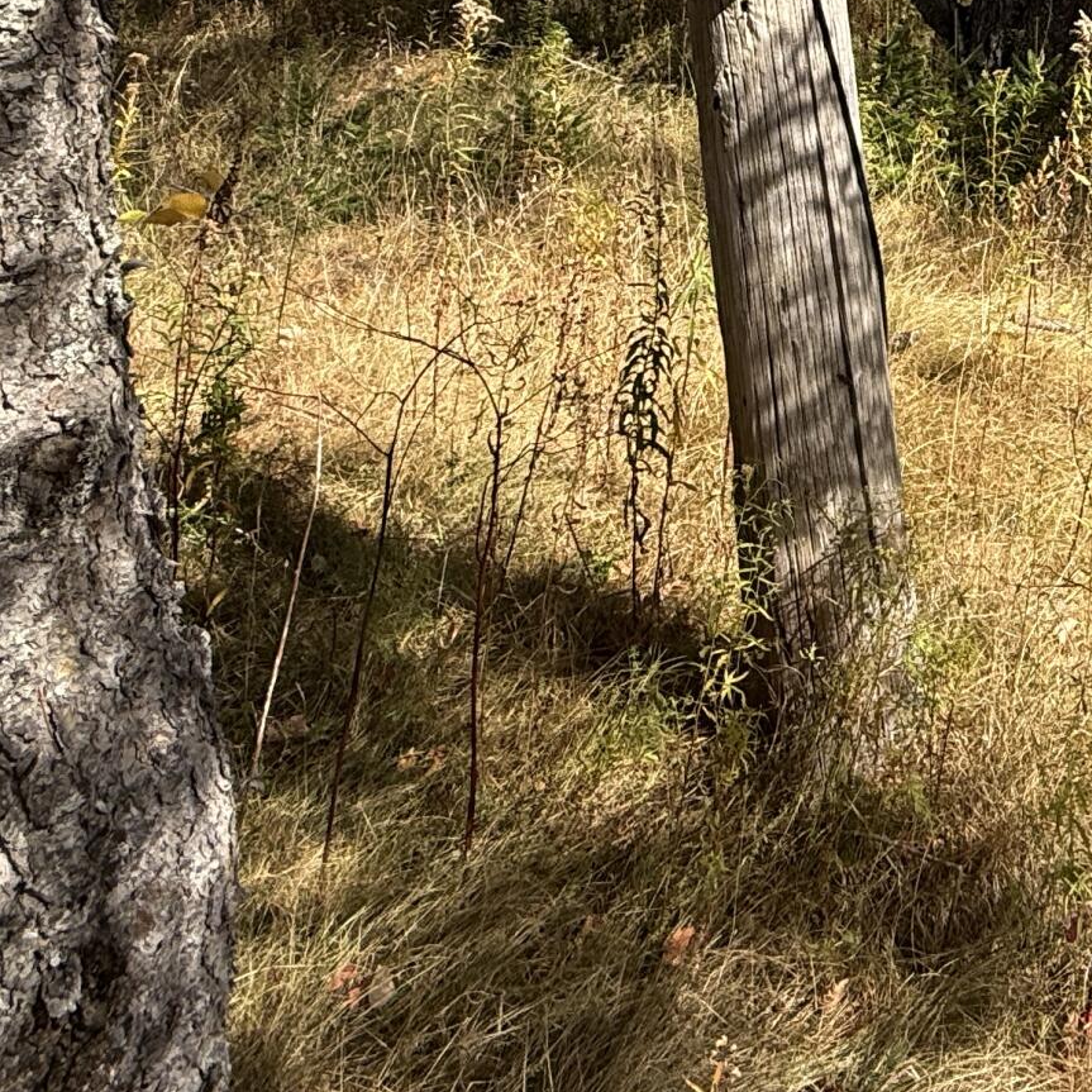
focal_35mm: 43
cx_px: 1148
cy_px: -175
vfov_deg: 33.0
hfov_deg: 34.7
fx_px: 1535
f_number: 2.2
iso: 50
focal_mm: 2.22
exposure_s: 1/820
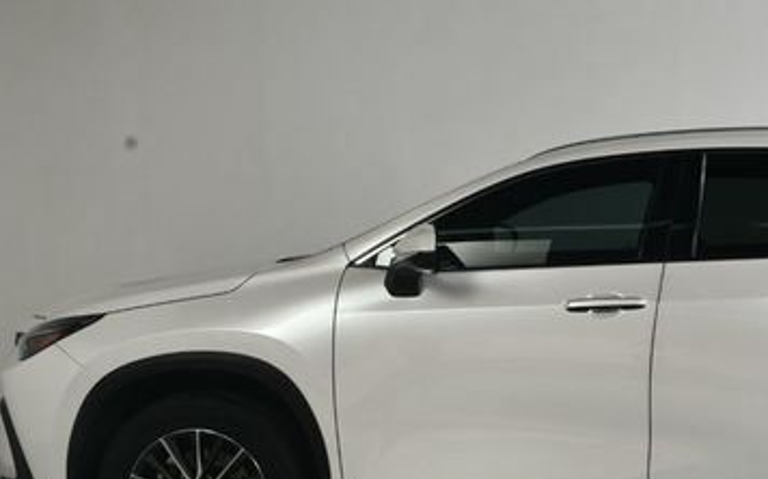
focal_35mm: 55
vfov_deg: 23.3
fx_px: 1150
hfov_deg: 35.8
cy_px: 350
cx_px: 604
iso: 100
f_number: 13
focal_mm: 20
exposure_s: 1/160
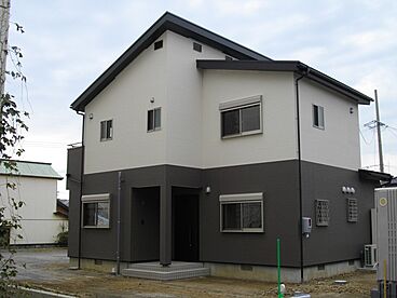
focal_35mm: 40
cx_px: 198
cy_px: 149
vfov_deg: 36.0
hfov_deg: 46.8
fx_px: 459
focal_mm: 7.1
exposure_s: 1/500
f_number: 3.2
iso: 100
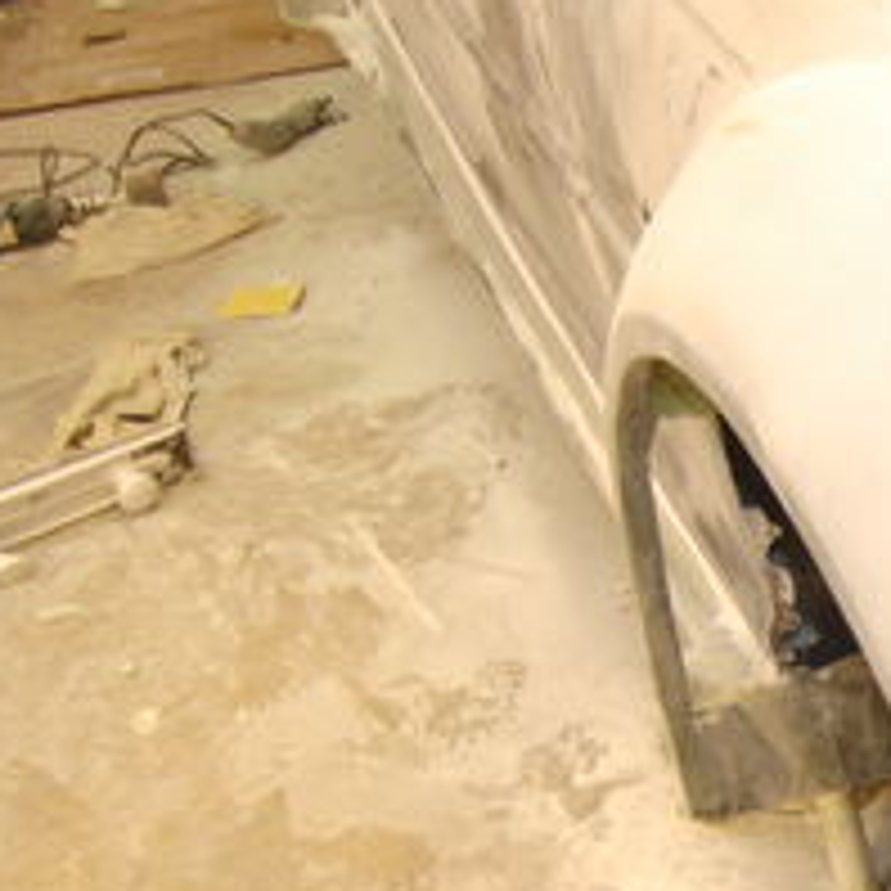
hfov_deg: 20.3
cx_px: 1314
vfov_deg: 22.5
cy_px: 868
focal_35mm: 74
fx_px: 2155
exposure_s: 1/10
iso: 400
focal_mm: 18
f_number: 3.5
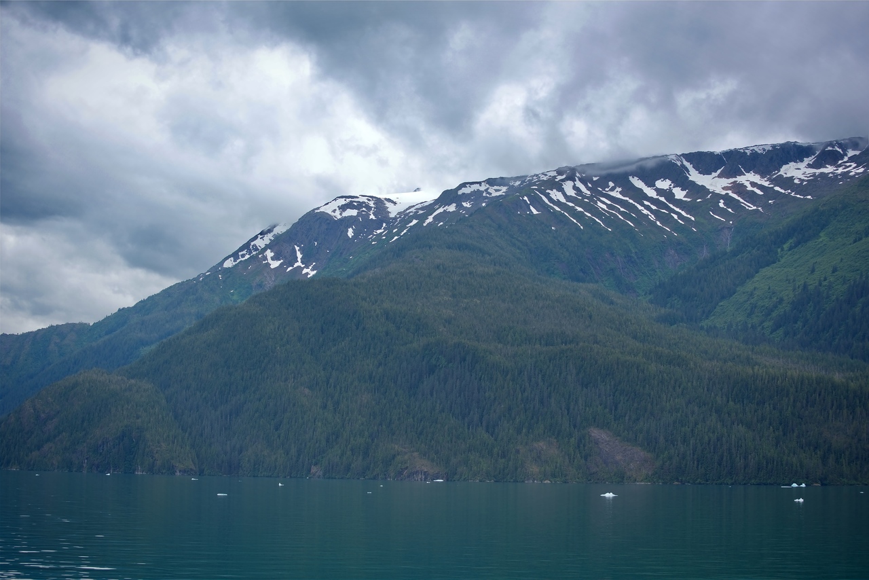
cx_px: 434
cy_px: 290
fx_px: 1690
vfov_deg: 19.5
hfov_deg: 28.8
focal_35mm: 70
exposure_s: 1/200
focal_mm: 70
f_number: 7.1
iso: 100
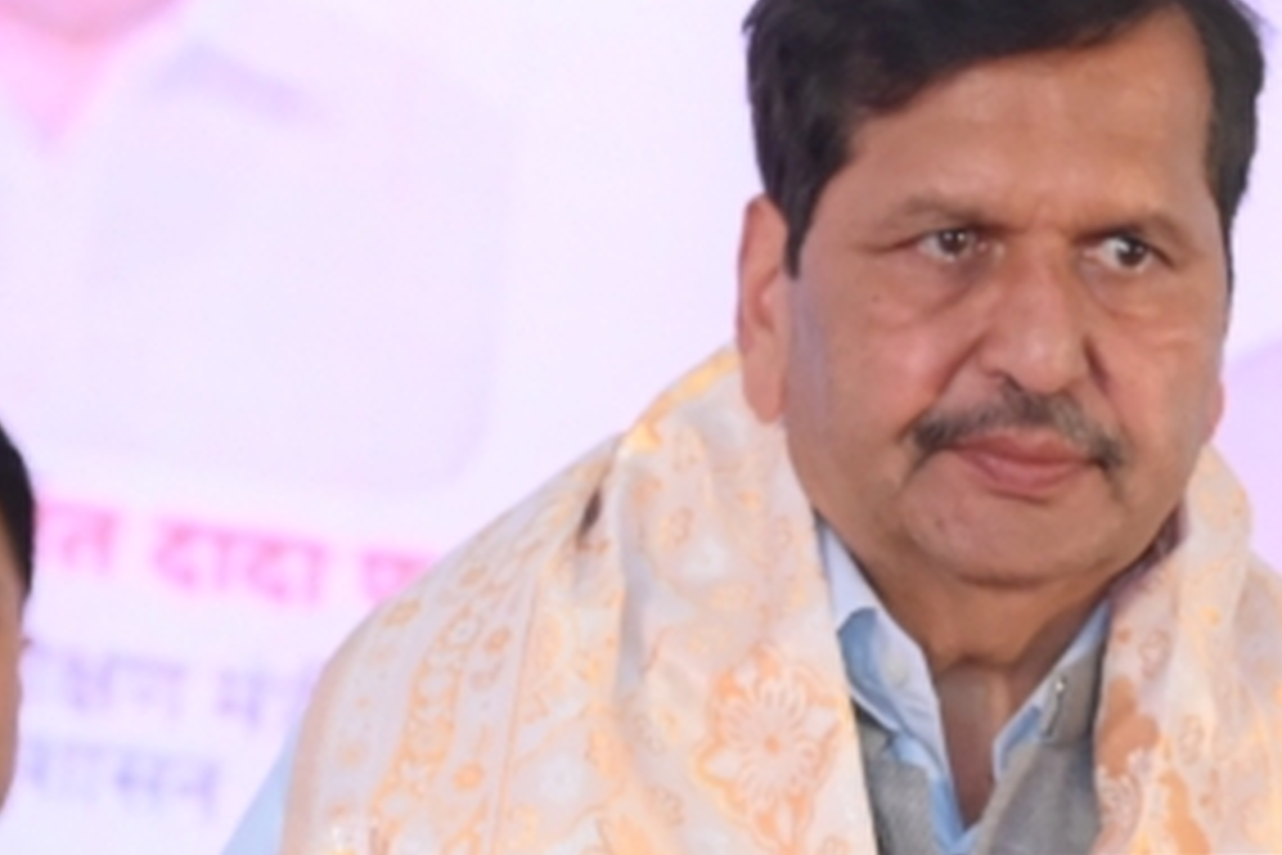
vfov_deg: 4.3
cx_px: 1860
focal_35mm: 316
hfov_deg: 6.4
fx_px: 11252
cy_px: 940
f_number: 5.6
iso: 2000
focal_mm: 75
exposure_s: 1/160
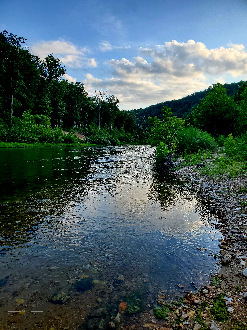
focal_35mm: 26
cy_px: 165
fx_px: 247
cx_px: 124
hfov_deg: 53.1
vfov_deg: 67.3
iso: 50
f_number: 2.4
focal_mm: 4.3
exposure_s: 1/667
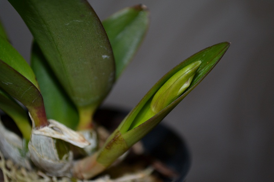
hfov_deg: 24.6
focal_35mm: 82
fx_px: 628
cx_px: 137
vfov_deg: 16.5
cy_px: 91
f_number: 5.6
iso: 320
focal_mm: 55
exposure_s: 1/60
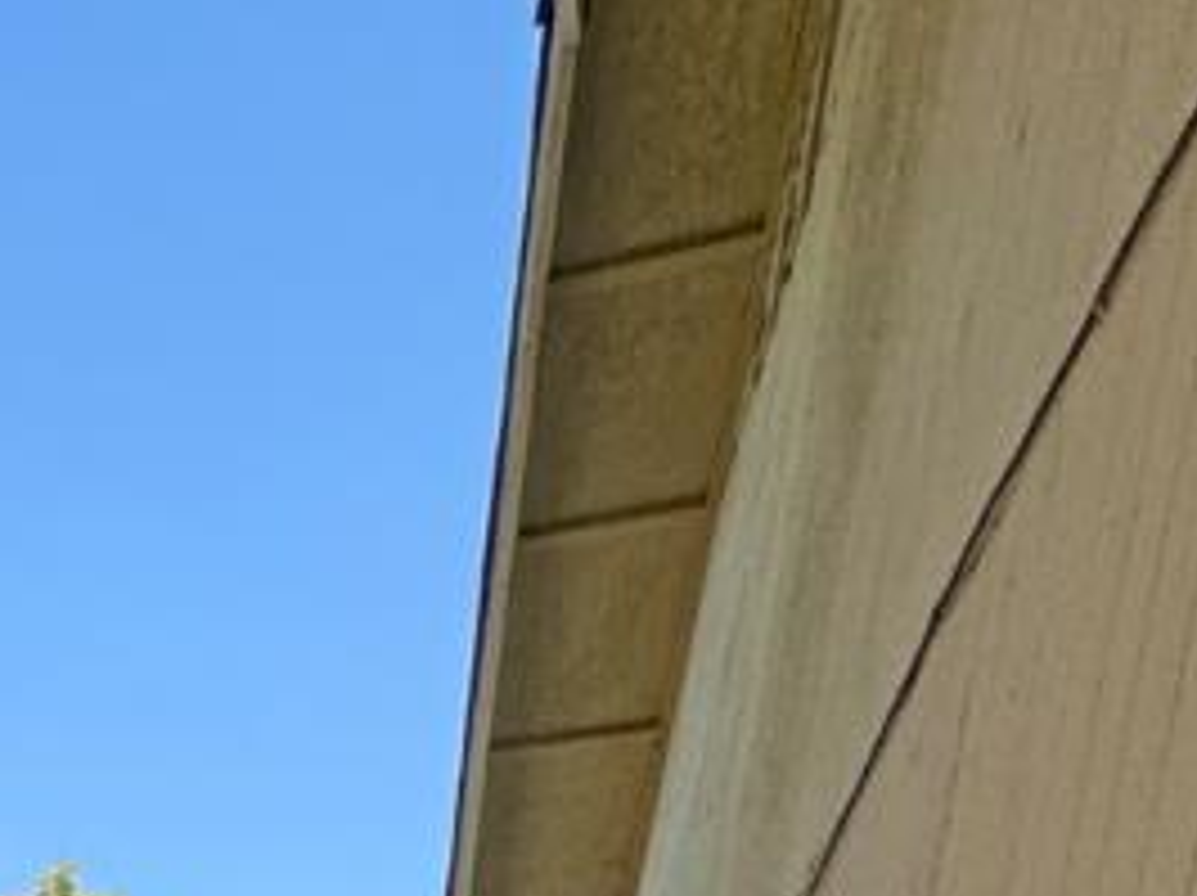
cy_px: 2096
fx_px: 2729
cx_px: -1894
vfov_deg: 13.8
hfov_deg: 13.8
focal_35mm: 79
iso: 40
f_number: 2.2
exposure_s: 1/968
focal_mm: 2.22
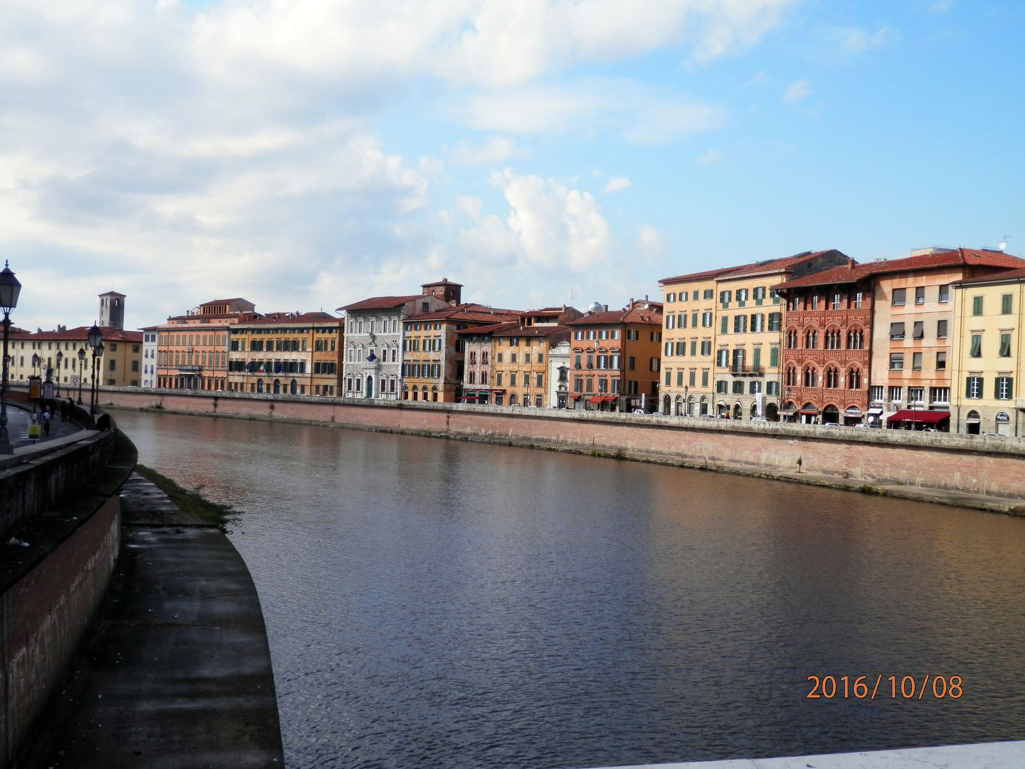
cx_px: 512
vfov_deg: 38.7
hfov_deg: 50.1
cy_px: 384
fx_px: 1096
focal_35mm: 37
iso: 80
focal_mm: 6.6
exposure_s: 1/800
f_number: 3.6
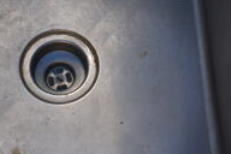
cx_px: 55
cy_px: -64
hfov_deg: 23.4
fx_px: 552
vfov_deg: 14.9
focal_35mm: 86
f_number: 7.1
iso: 200
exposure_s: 1/320
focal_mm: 18
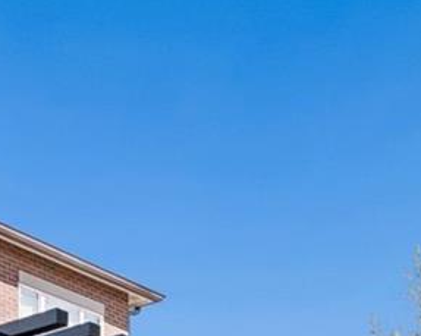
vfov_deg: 14.0
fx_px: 1108
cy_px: 707
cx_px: 337
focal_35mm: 89
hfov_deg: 21.3
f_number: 9
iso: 400
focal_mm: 17
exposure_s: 1/640
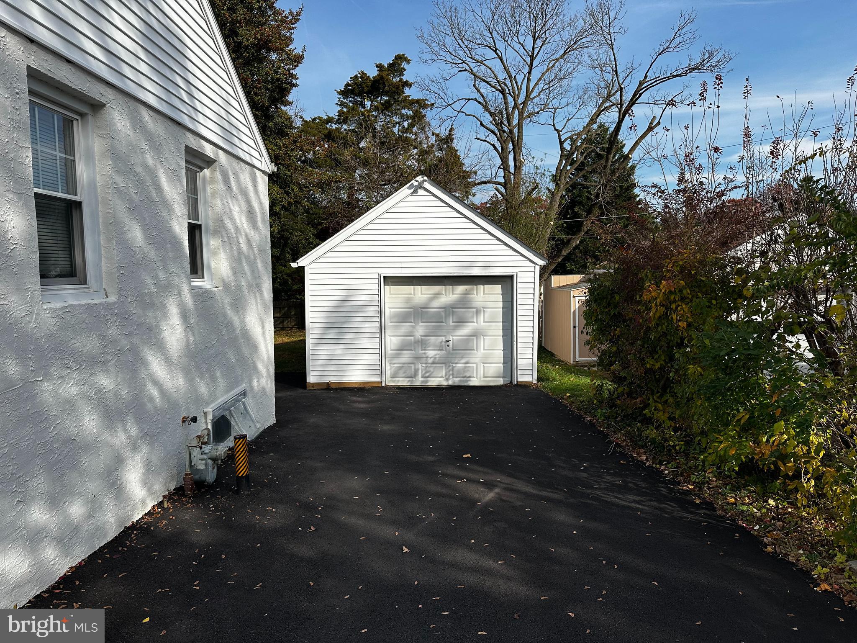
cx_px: 428
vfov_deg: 56.8
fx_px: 594
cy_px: 322
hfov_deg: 71.6
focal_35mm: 24
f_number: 1.78
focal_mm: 6.86
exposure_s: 1/4762
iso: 80
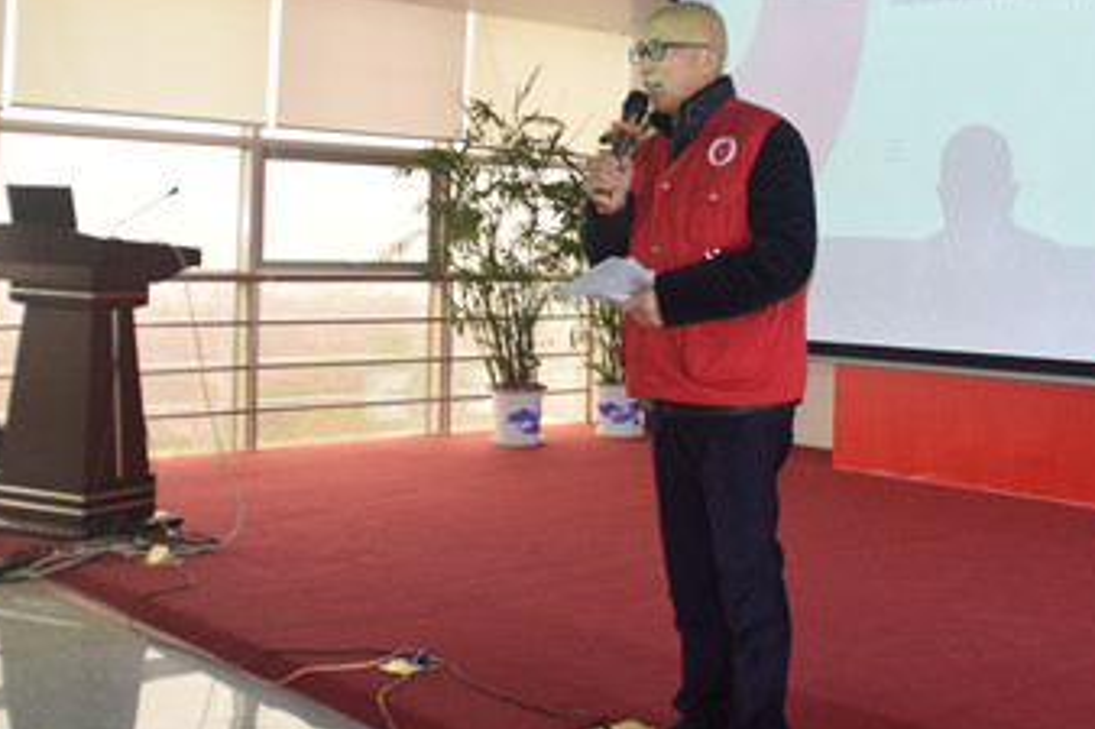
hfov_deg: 39.6
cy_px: 217
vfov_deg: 27.8
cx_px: 871
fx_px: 1459
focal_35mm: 48
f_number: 5
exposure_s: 1/100
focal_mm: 18
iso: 800
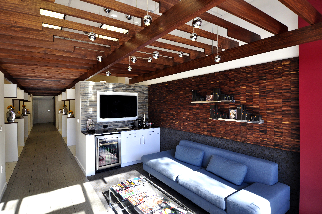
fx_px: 174
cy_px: 107
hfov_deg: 85.5
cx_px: 161
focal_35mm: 20
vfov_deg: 63.1
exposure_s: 1/80
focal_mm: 13
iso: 320
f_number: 5.6
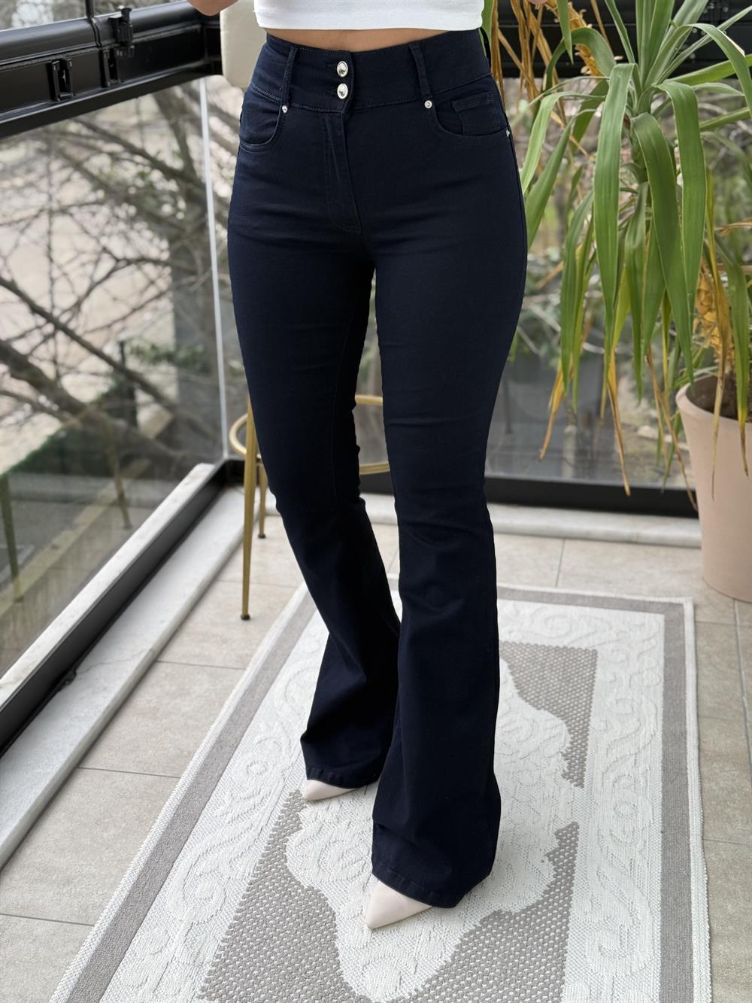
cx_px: 376
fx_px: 1390
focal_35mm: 48
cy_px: 502
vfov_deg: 39.7
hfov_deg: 30.3
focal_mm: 6.76
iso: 80
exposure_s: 1/334
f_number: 1.78
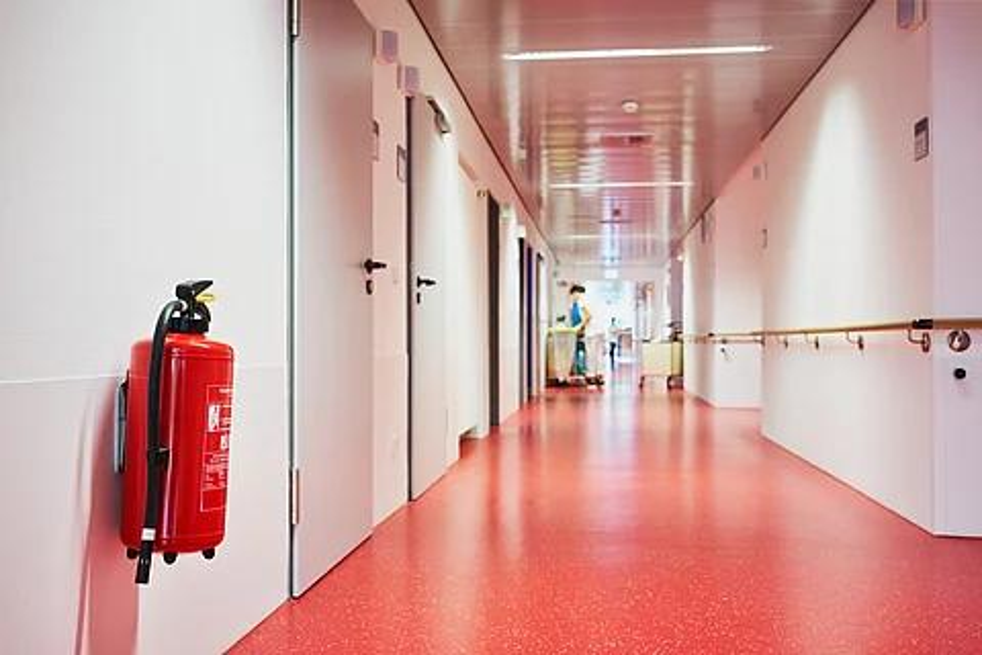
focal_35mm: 35
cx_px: 491
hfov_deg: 54.4
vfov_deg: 37.9
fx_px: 955
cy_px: 328
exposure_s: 1/125
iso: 1250
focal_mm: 35
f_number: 4
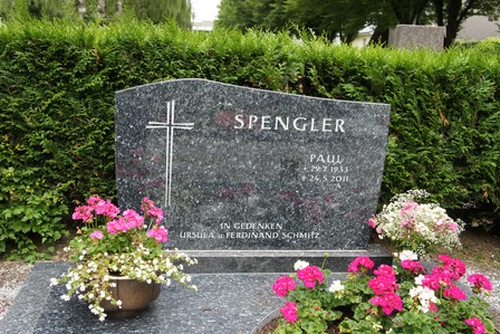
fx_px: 577
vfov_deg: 32.3
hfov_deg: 46.9
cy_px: 166
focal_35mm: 42
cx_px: 247
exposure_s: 1/200
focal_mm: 27
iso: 400
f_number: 5.6
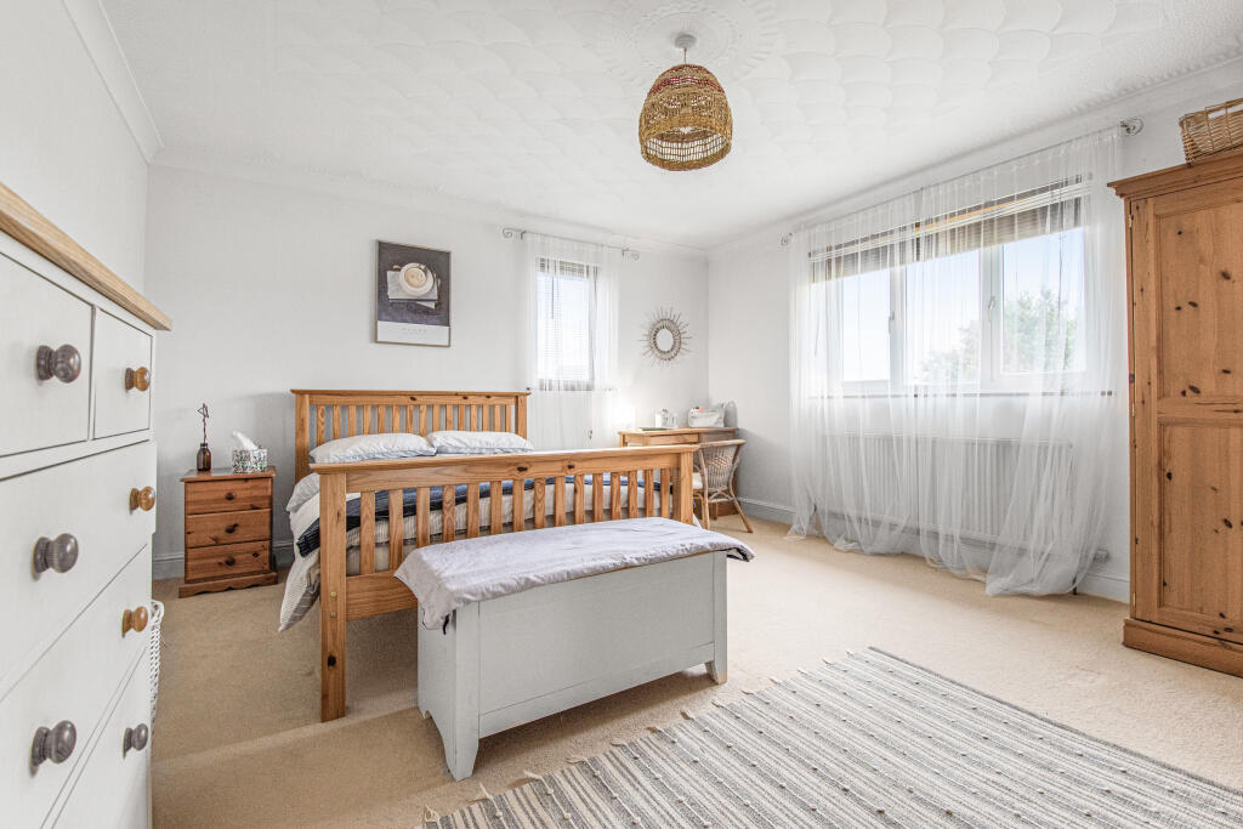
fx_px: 518
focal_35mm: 15
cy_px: 414
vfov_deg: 77.3
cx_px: 622
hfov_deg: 100.4
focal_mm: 10
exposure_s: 1/25
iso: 320
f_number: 8
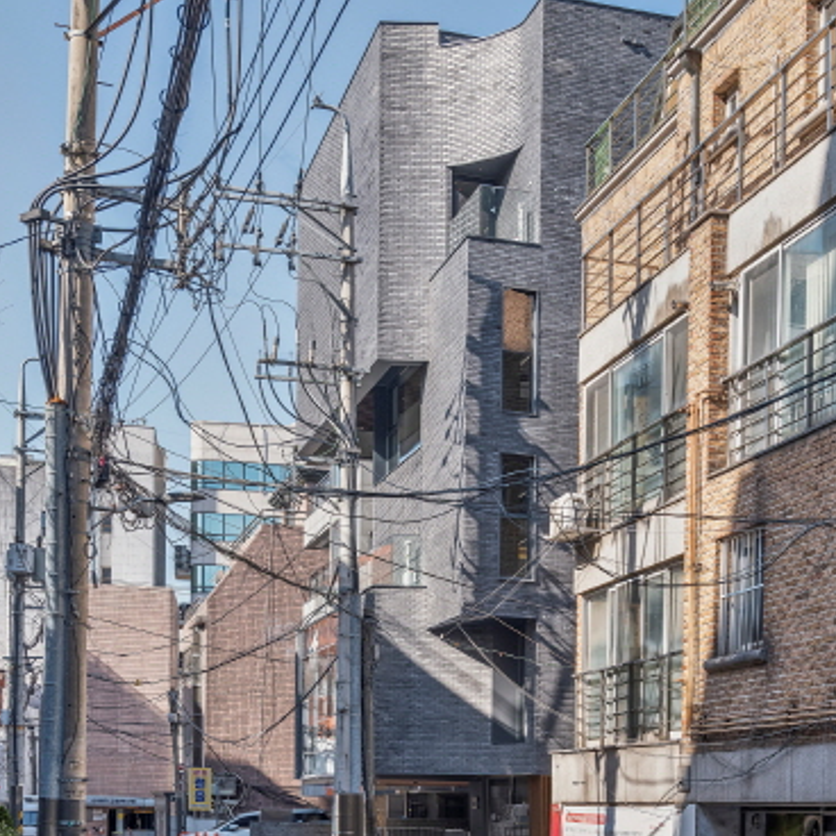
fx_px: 1066
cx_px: 373
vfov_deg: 42.8
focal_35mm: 39
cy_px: 445
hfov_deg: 42.8
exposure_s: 1/125
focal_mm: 36.2
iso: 400
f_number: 9
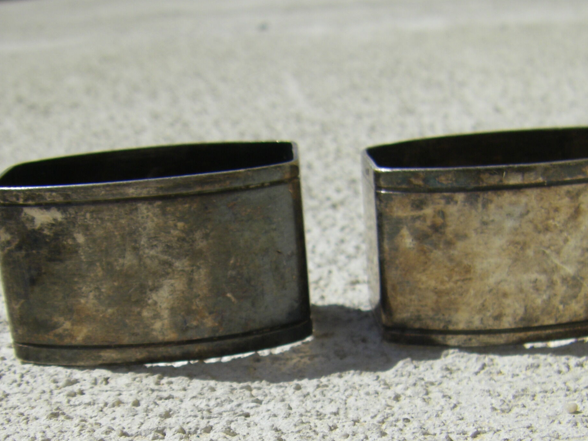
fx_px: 1155
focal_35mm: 68
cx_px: 291
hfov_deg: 28.6
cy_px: 352
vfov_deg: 21.4
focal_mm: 6.3
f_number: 7
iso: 64
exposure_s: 1/400
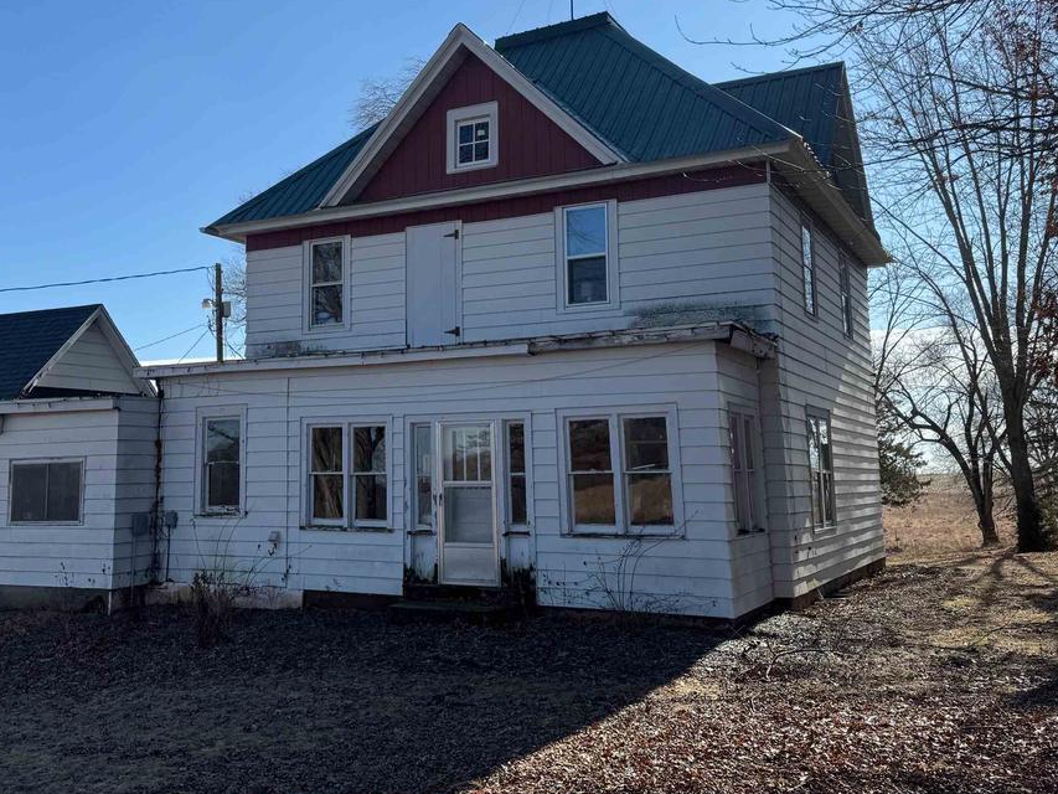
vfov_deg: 39.5
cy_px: 329
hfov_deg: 50.9
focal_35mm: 36
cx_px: 407
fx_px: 1100
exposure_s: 1/4608
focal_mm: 6.76
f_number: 1.78
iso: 80
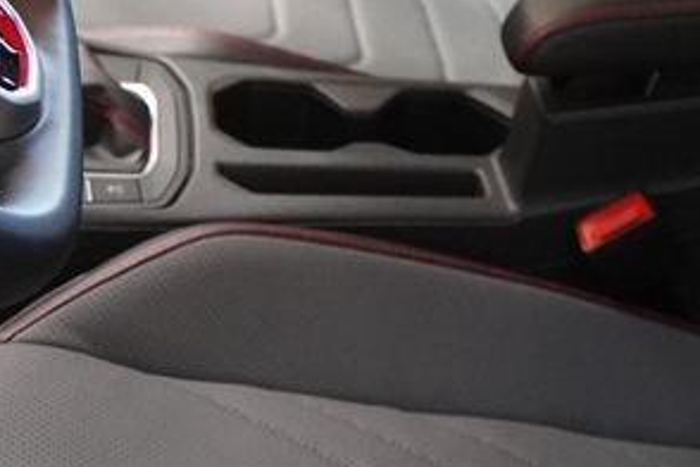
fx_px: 1725
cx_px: 852
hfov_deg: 21.2
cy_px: -254
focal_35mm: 89
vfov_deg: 14.3
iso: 3200
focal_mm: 17
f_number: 2.8
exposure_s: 1/160
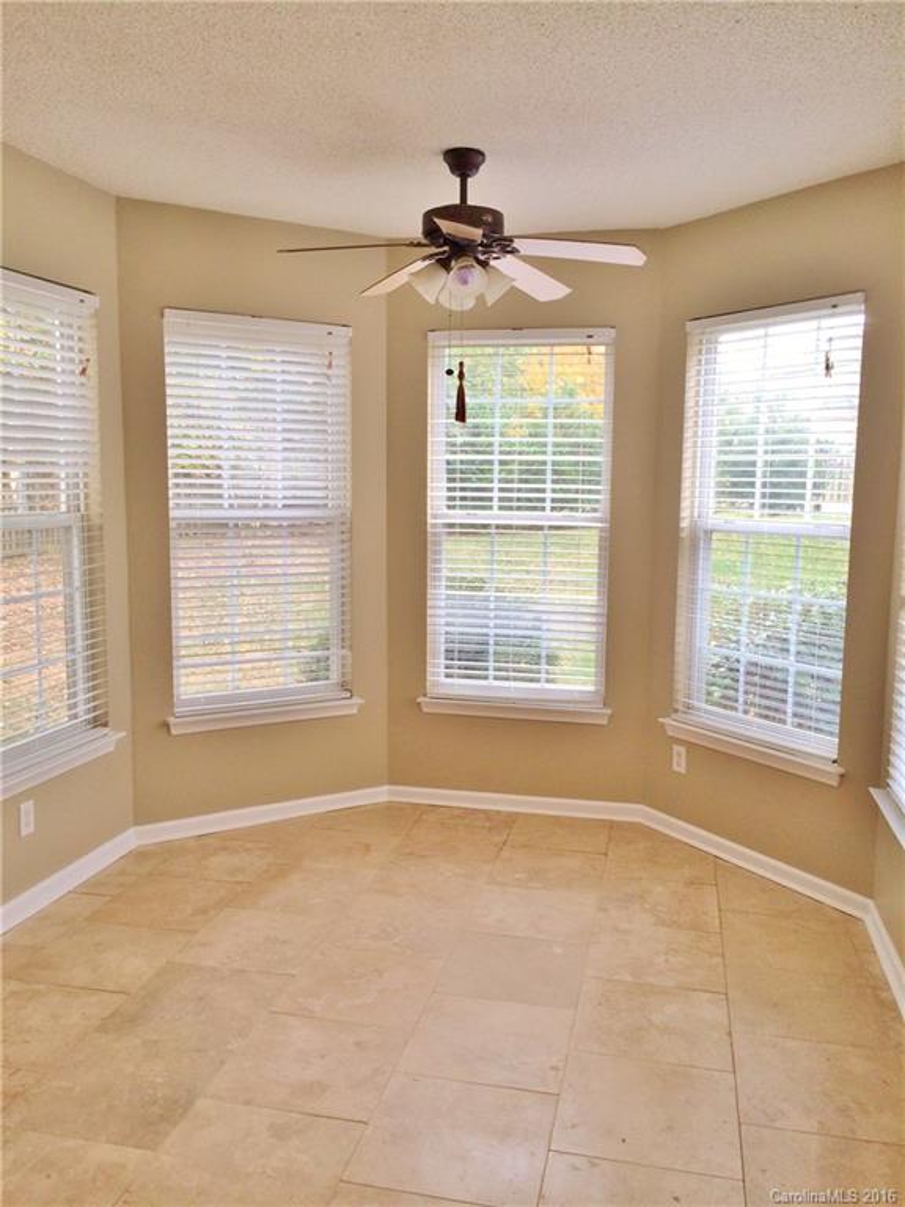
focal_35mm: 30
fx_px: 1046
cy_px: 604
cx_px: 452
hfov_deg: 46.8
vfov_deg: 60.0
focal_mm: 4.12
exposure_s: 1/60
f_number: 2.2
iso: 40
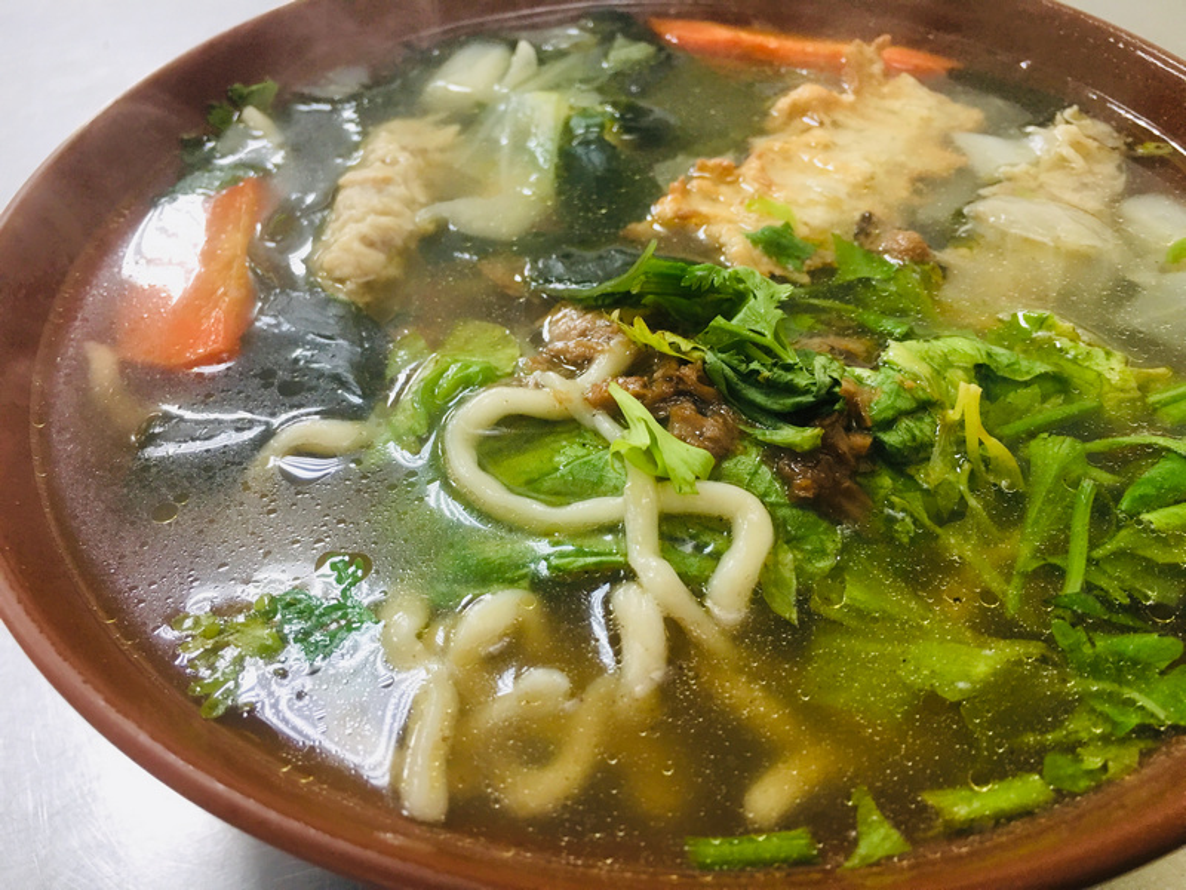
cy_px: 445
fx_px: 994
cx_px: 593
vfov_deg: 48.2
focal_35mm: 29
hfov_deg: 61.7
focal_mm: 4.15
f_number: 2.2
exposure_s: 1/15
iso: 50
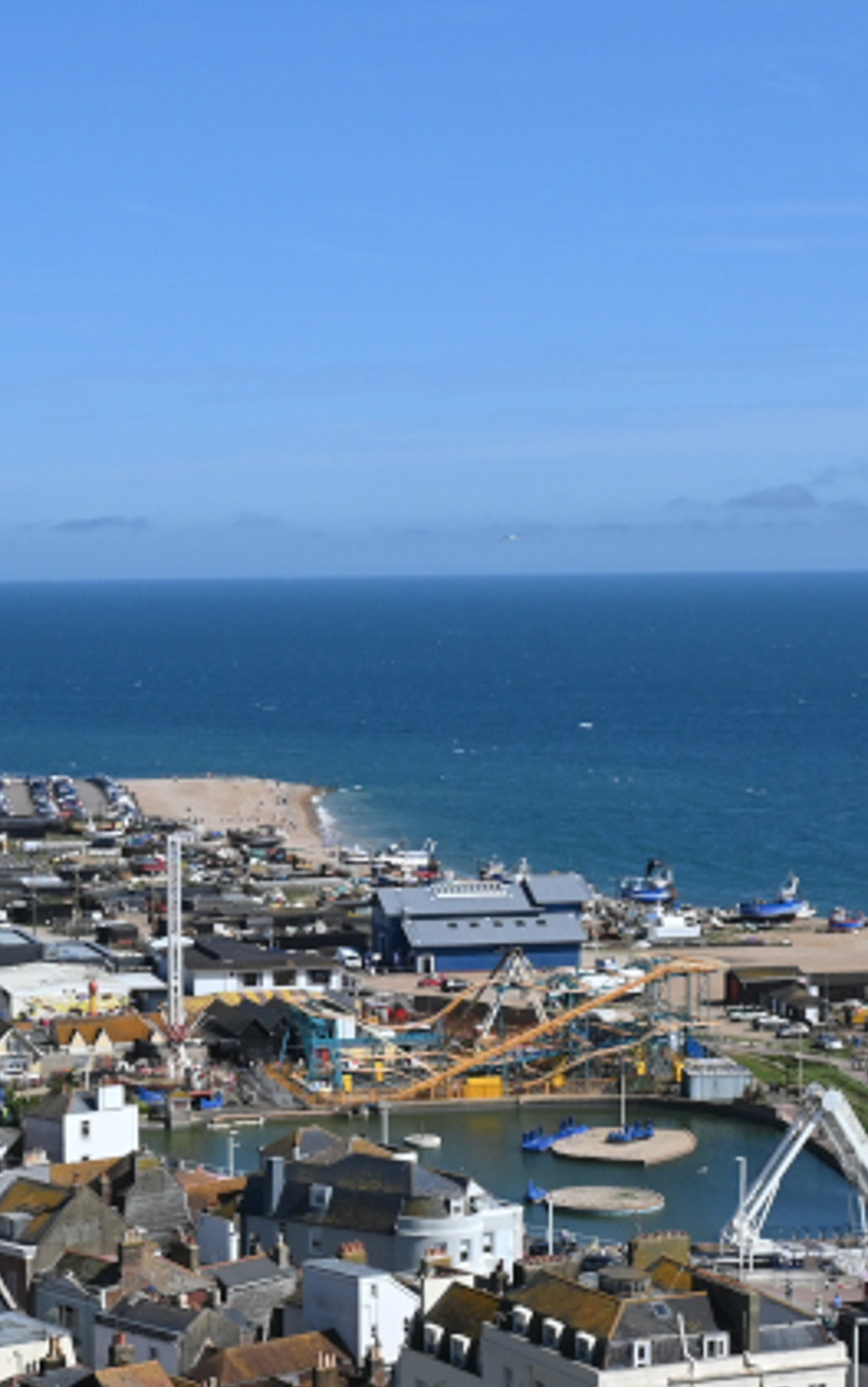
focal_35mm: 87
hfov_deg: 14.9
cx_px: 118
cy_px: 886
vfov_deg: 23.7
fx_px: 3291
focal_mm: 24
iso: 400
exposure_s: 1/800
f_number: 11
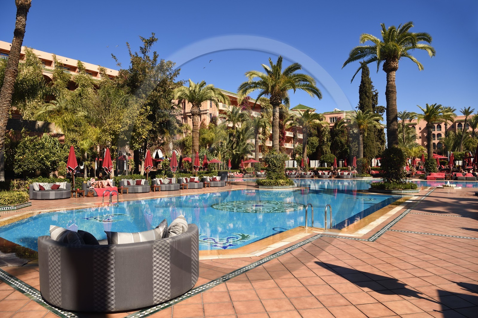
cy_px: 159
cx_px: 239
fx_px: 318
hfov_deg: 73.8
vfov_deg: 53.1
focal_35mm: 24
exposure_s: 1/640
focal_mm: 24
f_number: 7.1
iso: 200
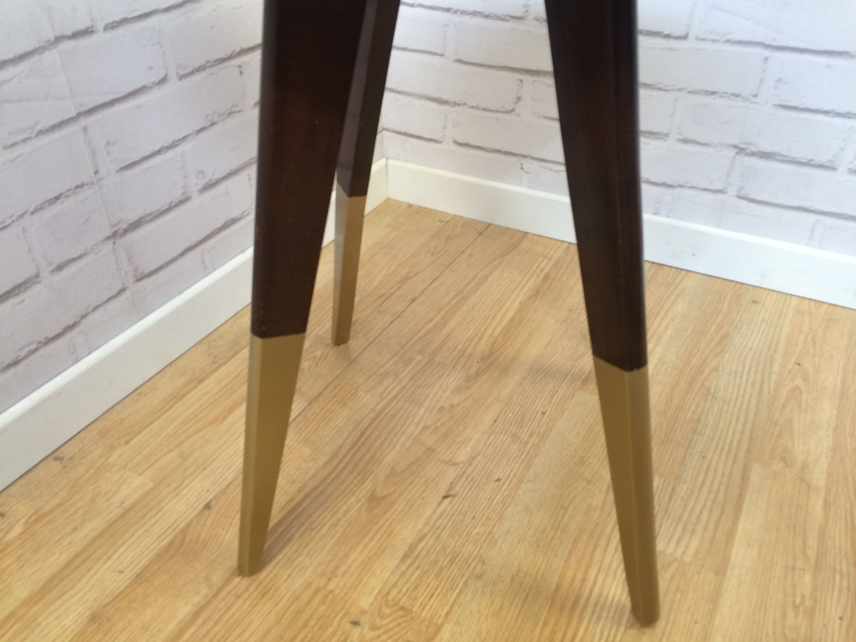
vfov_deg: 48.2
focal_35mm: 29
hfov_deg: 61.7
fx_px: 717
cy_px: 321
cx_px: 428
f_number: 2.2
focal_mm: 4.15
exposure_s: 1/33
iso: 50
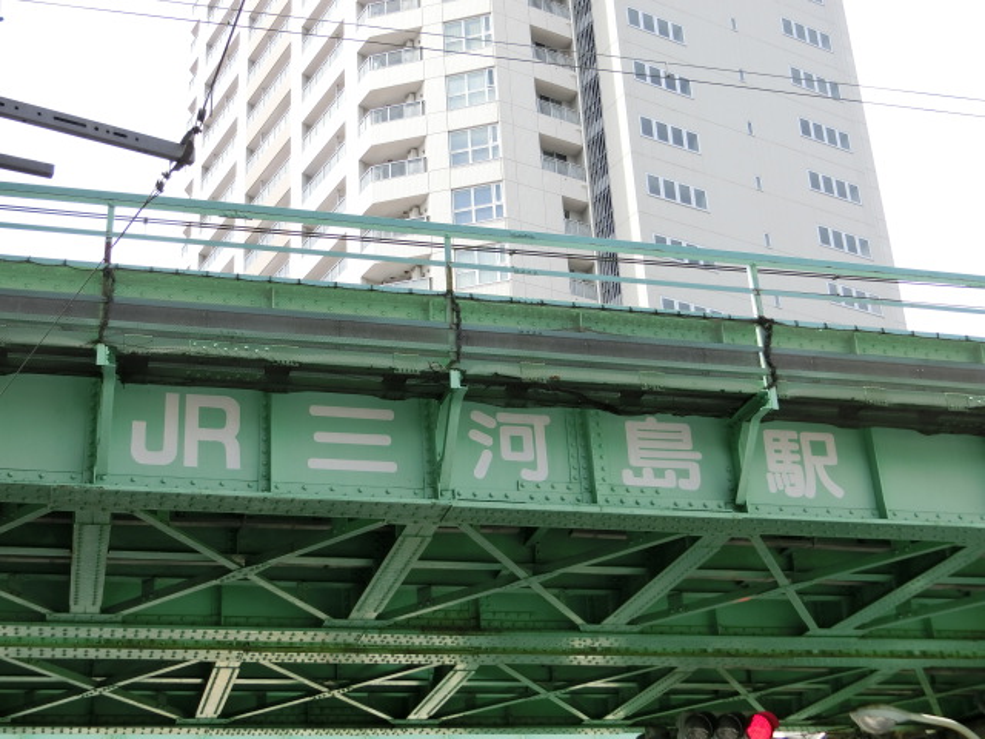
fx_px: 1480
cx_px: 492
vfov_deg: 28.0
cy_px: 370
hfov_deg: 36.8
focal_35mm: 52
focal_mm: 9.3
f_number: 4.7
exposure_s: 1/200
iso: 80
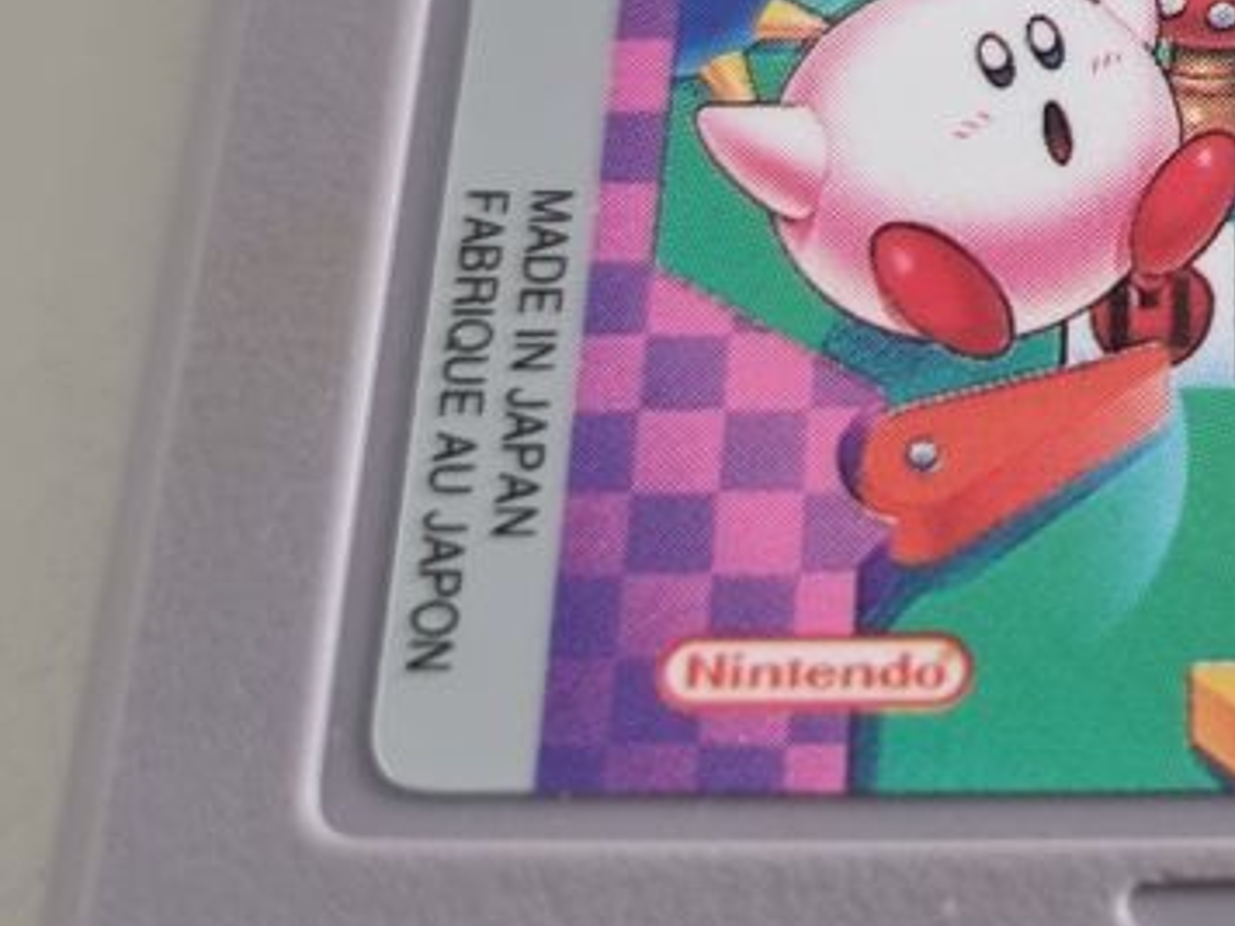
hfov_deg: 24.9
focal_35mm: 73
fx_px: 2604
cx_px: 1336
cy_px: 108
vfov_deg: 19.8
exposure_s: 1/50
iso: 250
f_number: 1.8
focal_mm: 5.4
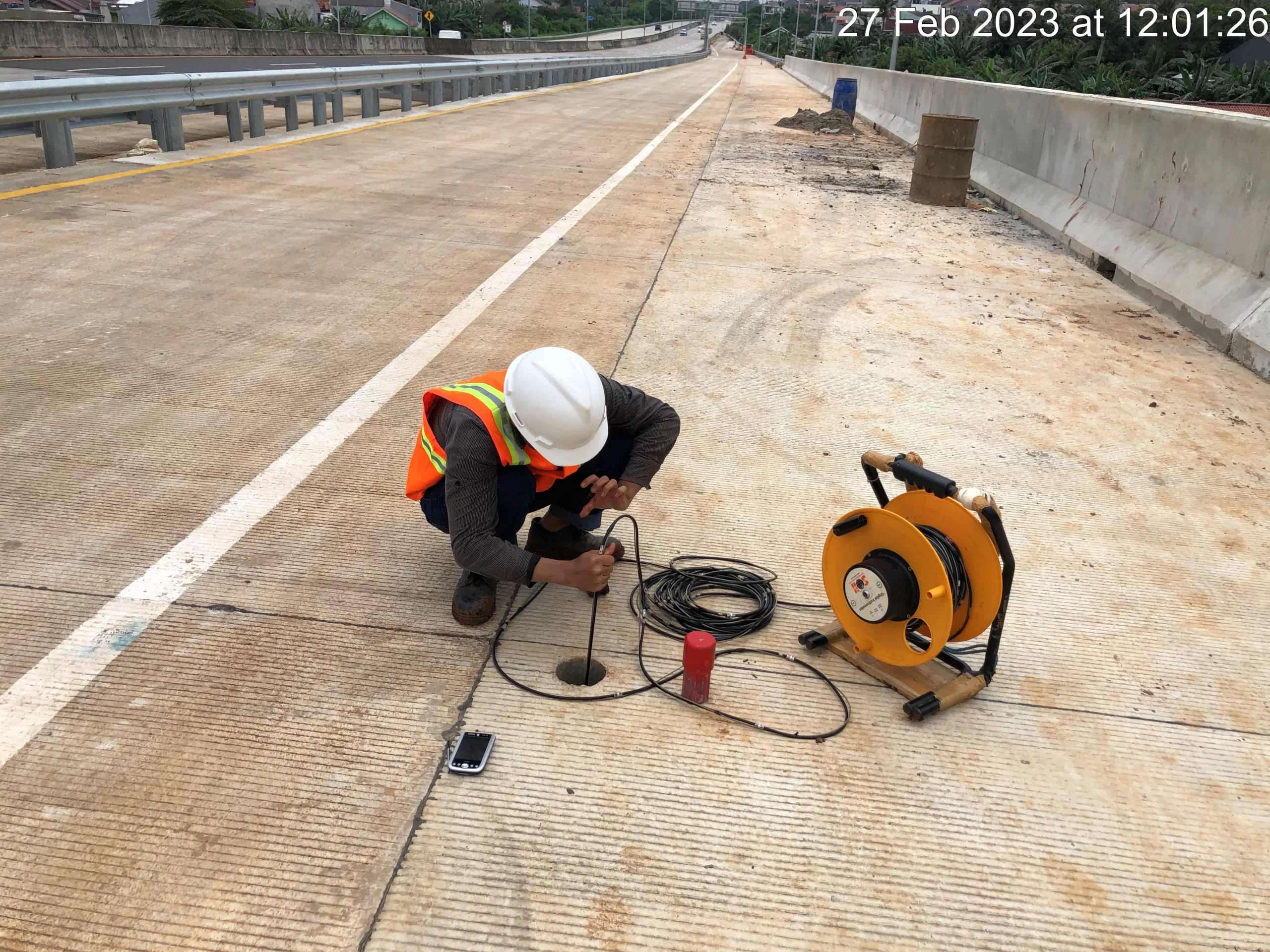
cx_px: 635
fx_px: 1027
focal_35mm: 28
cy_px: 476
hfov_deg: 63.4
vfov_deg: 49.7
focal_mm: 3.99
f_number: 1.8
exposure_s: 1/3205
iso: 25
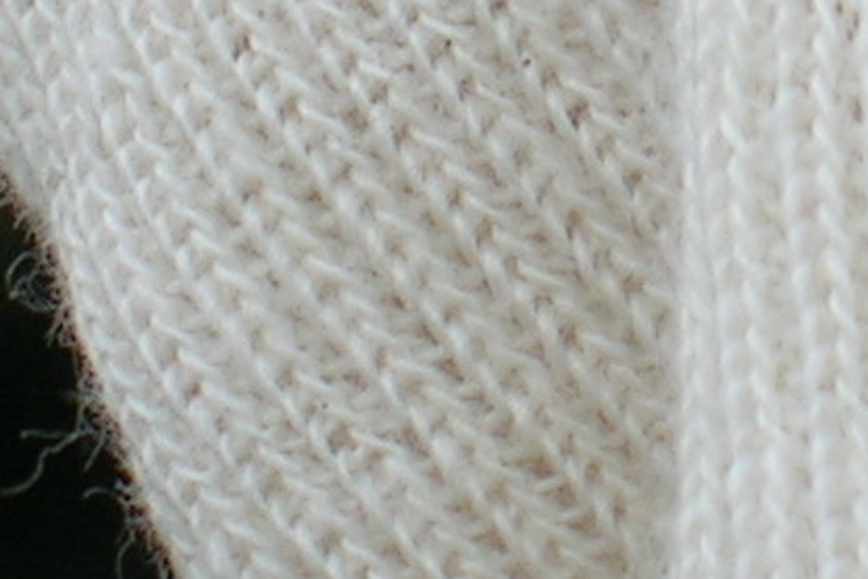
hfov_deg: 3.8
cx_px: 1405
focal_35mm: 536
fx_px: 12923
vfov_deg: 2.6
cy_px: -635
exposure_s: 1/120
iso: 50
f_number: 4.9
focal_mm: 16.2
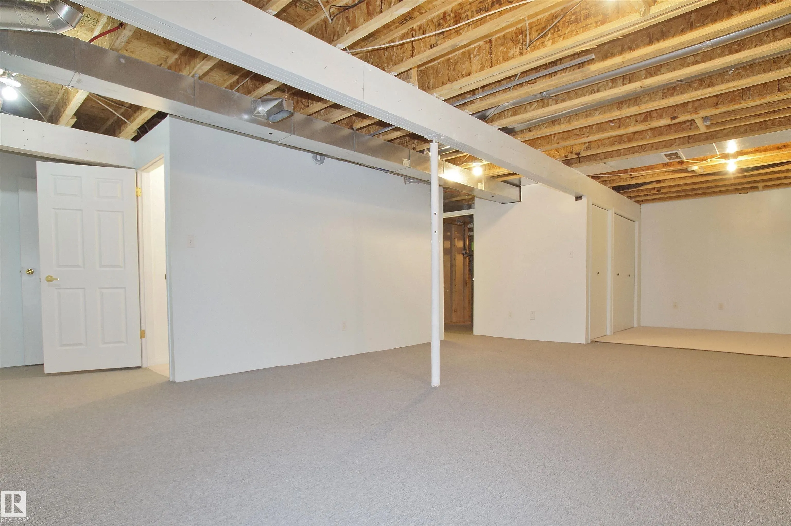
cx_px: 396
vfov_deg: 67.3
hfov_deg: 90.0
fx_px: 395
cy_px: 263
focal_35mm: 18
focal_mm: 12
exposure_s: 1/2.5
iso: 400
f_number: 8
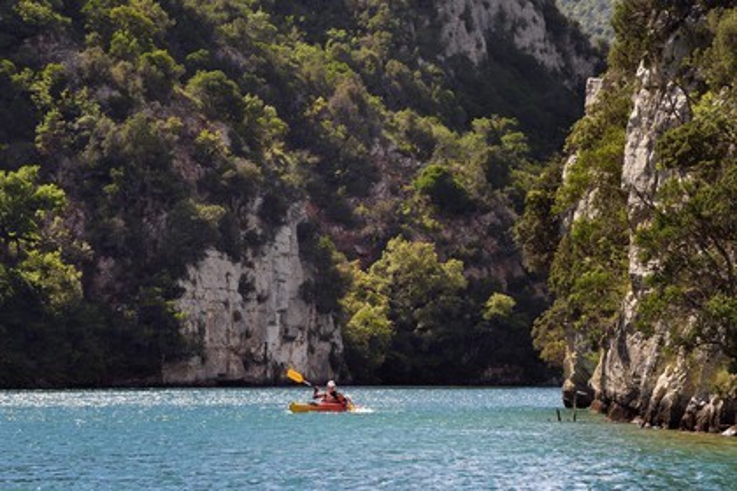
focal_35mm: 145
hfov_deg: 14.2
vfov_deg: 9.5
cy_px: 246
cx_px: 368
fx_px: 2968
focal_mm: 145
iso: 200
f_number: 13
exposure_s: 1/200
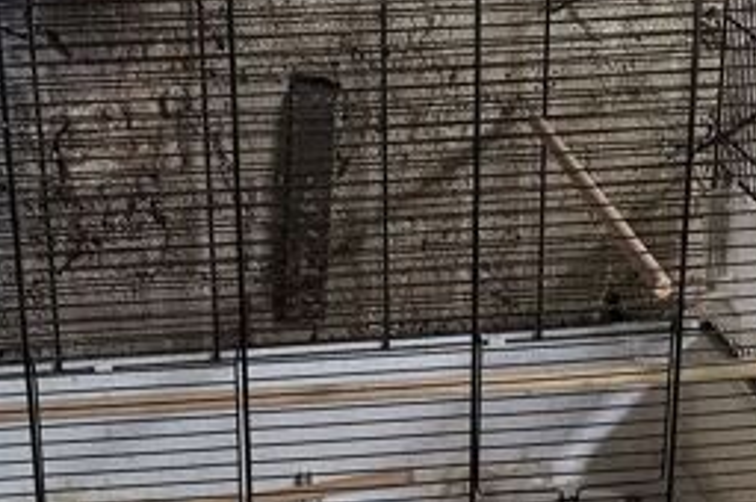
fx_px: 1720
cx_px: 328
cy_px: 298
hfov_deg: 24.8
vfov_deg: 16.6
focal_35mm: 82
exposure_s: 1/33.3
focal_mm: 6.19
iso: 250
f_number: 1.65
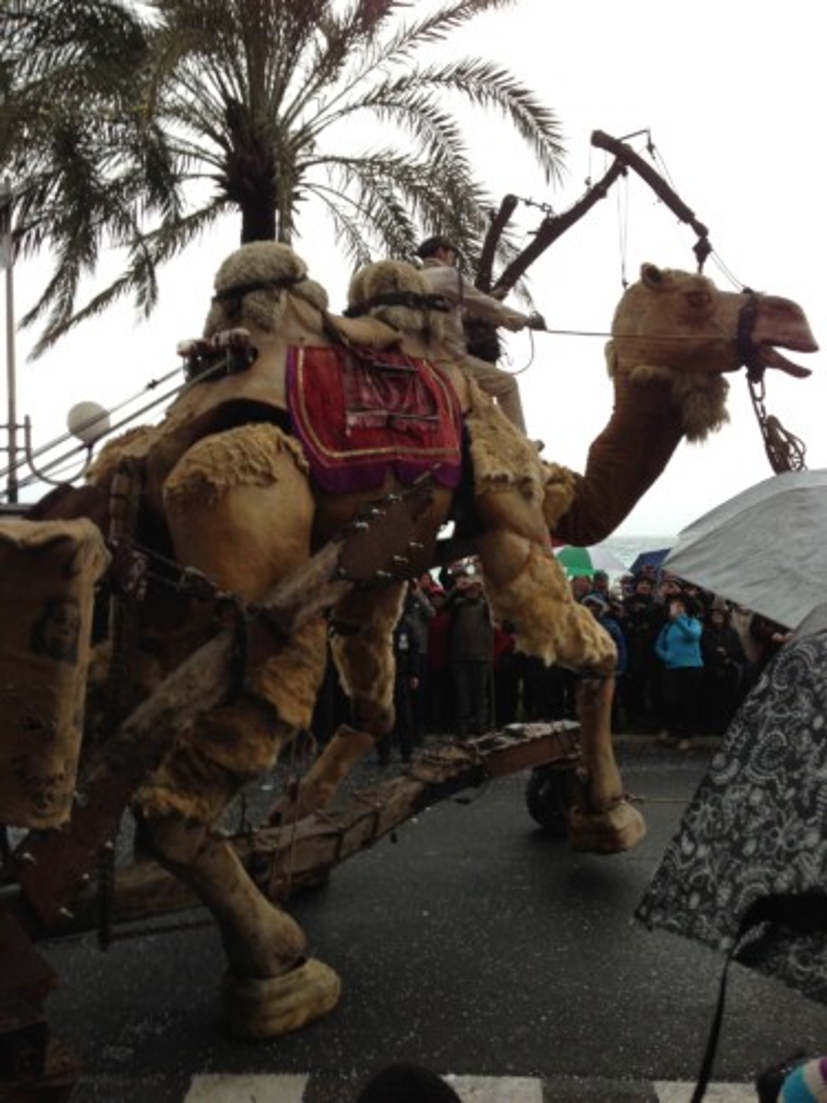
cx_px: 414
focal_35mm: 33
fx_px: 1051
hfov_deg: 42.9
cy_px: 552
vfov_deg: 55.4
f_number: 2.4
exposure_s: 1/120
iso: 80
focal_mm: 4.13
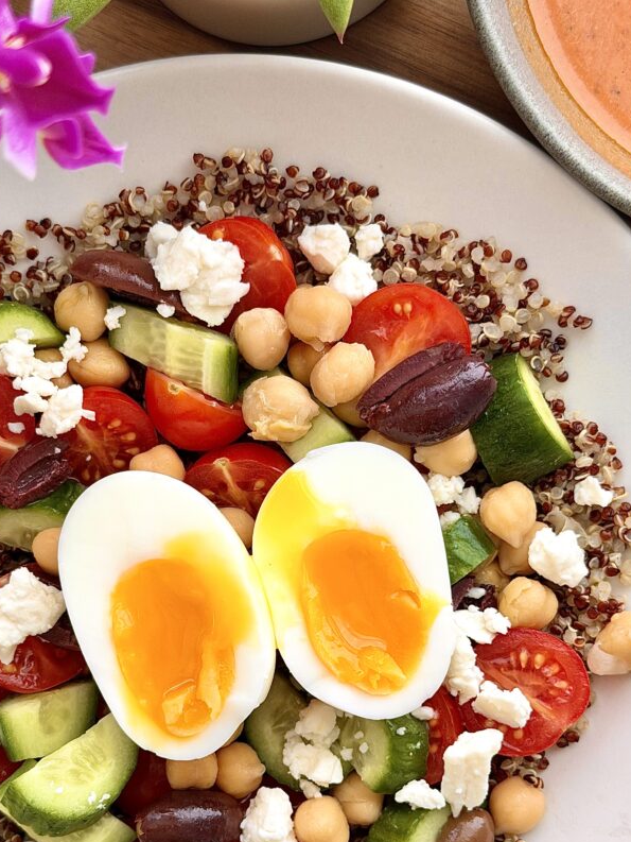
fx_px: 1506
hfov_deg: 23.6
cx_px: 273
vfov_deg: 31.1
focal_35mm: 62
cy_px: 526
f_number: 1.78
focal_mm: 6.76
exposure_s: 1/316
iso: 64
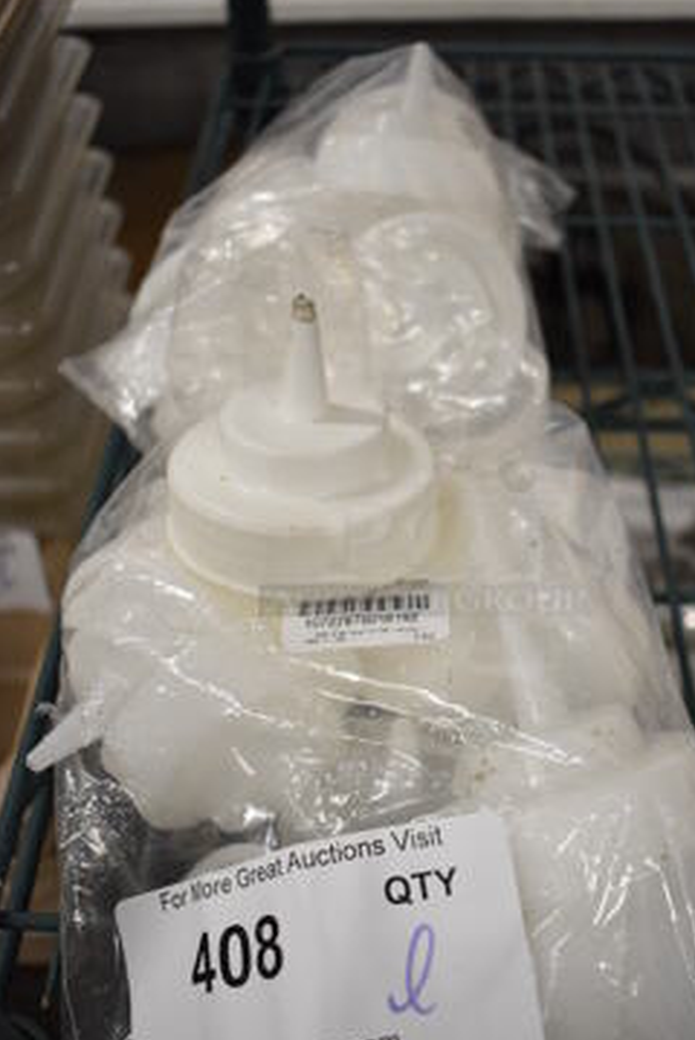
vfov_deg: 48.4
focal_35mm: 40
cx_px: 429
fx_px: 1156
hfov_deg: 33.3
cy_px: 537
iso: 1100
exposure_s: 1/125
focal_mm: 20
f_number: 3.5
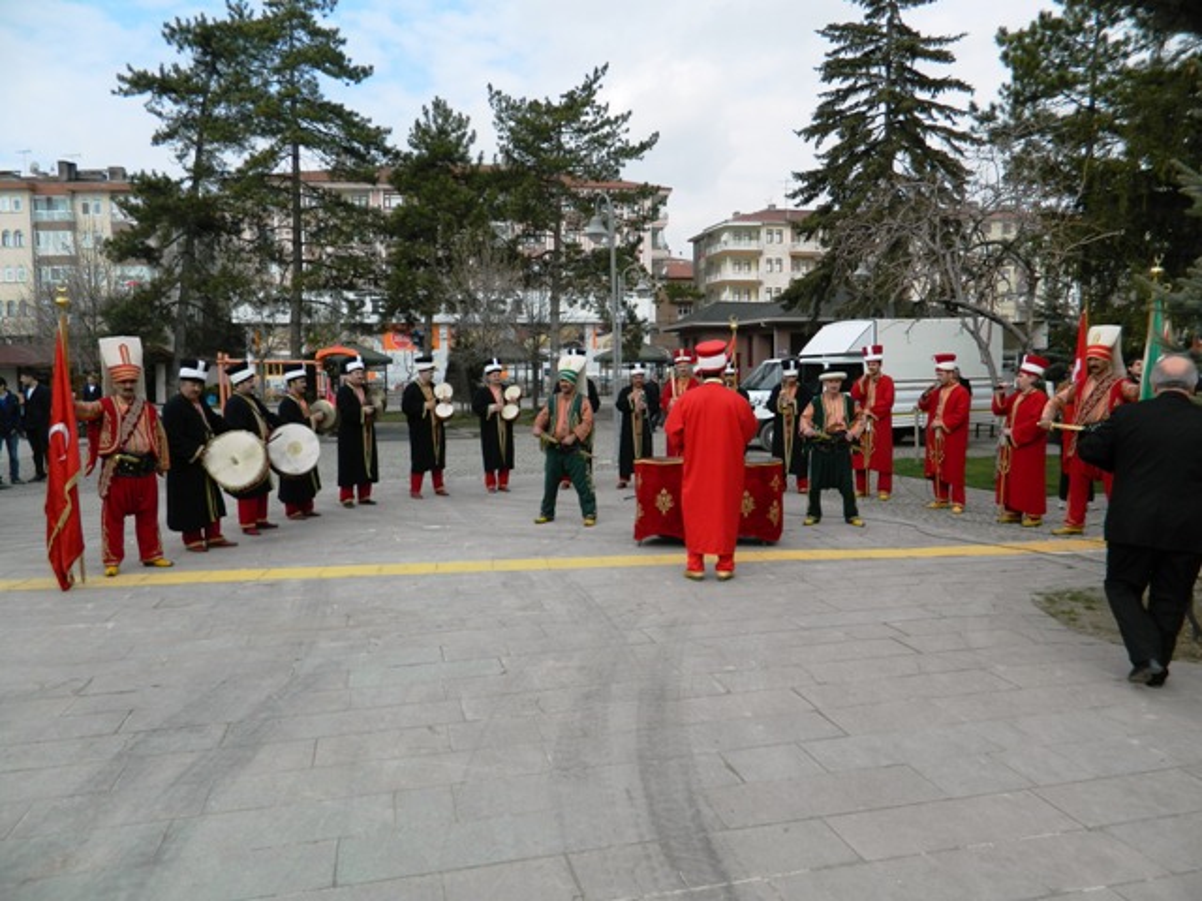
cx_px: 601
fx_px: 868
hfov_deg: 69.4
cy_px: 450
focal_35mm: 25
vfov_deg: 54.9
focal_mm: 4.5
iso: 80
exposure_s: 1/800
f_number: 3.1
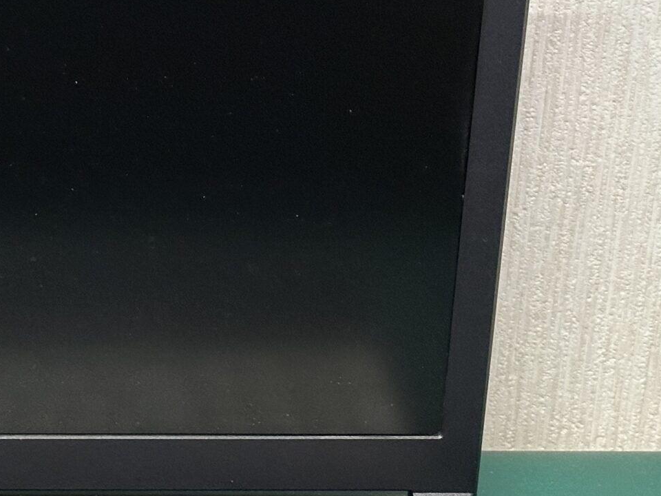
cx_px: -125
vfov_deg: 11.5
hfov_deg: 14.9
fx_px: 2444
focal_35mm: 128
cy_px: 379
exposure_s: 1/33
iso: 400
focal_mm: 6.86
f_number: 1.78
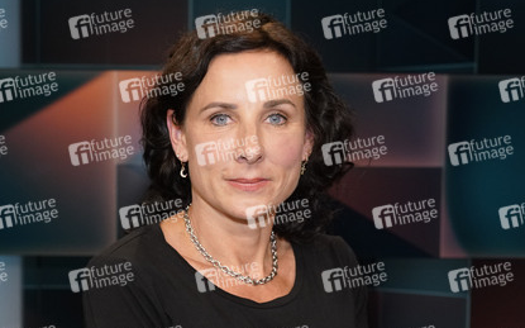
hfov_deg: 48.2
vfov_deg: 31.2
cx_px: 245
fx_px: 586
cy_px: 182
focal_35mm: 41
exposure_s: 1/125
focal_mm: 37
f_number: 5.6
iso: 2000
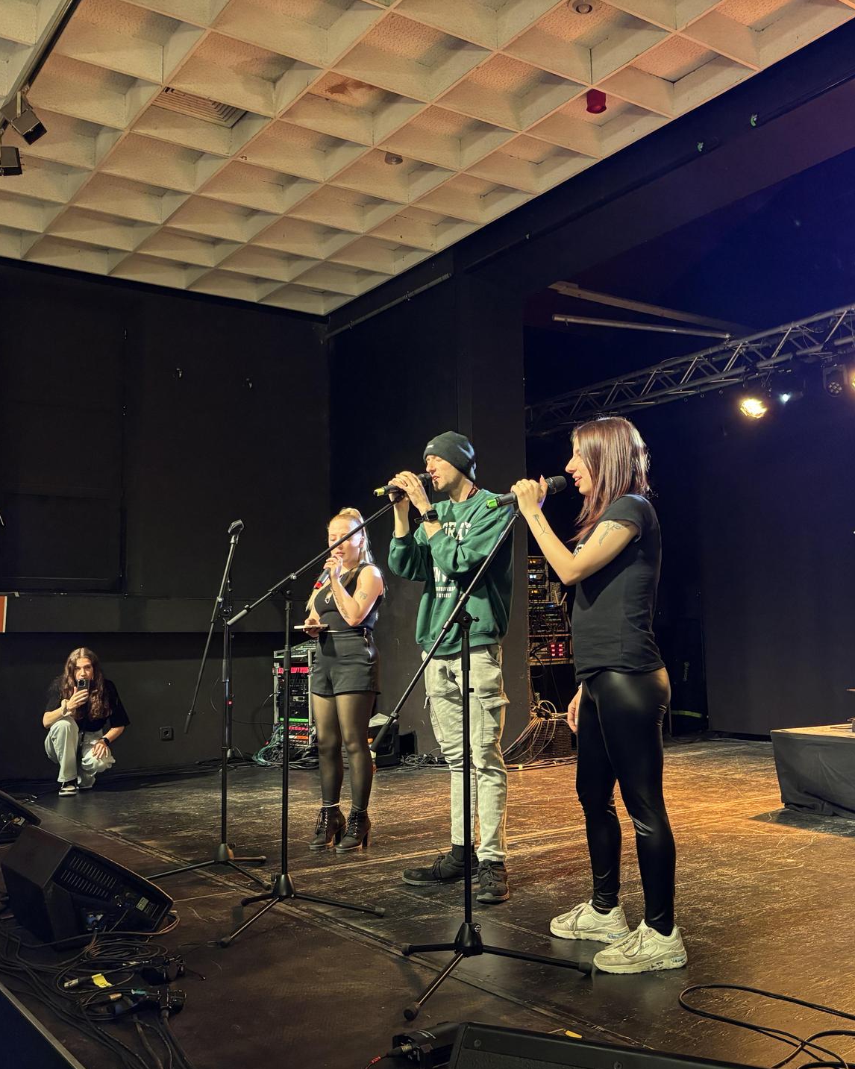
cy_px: 536
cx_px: 510
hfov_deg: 43.2
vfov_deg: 52.9
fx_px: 1076
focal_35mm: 34
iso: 500
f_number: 1.6
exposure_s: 1/31
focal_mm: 5.96
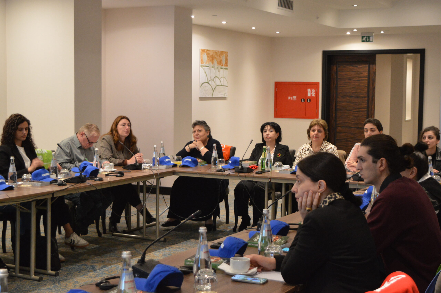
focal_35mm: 60
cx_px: 220
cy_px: 146
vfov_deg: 22.6
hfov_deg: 33.4
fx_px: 734
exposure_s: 1/15
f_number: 4.8
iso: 1600
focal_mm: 40
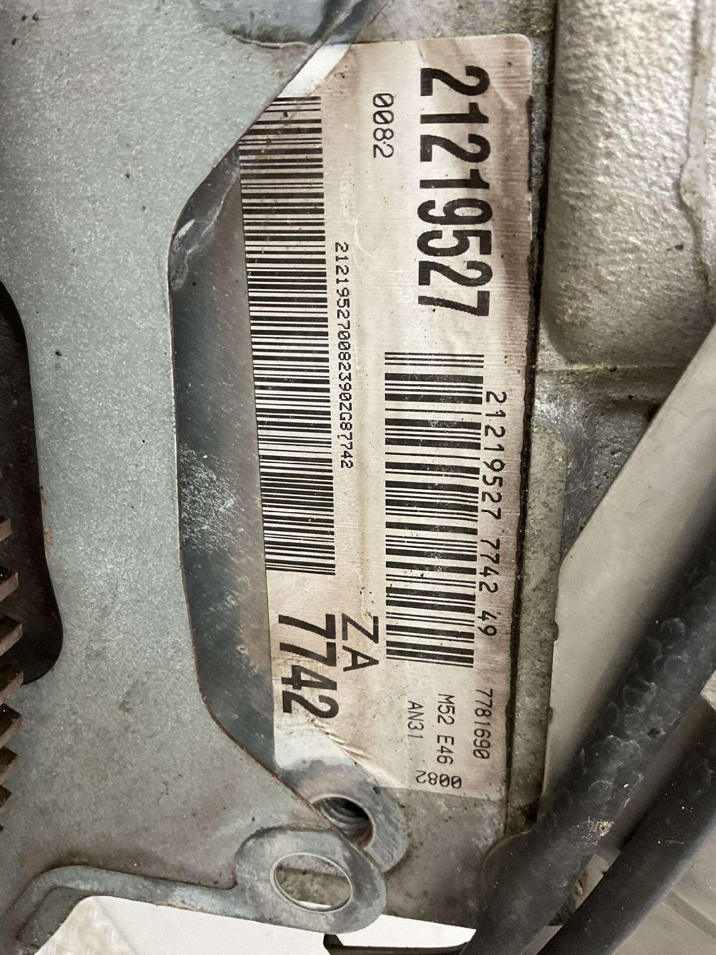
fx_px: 800
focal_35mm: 29
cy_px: 478
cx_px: 358
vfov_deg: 61.7
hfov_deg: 48.2
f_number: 1.8
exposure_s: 1/50
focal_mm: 3
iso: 125
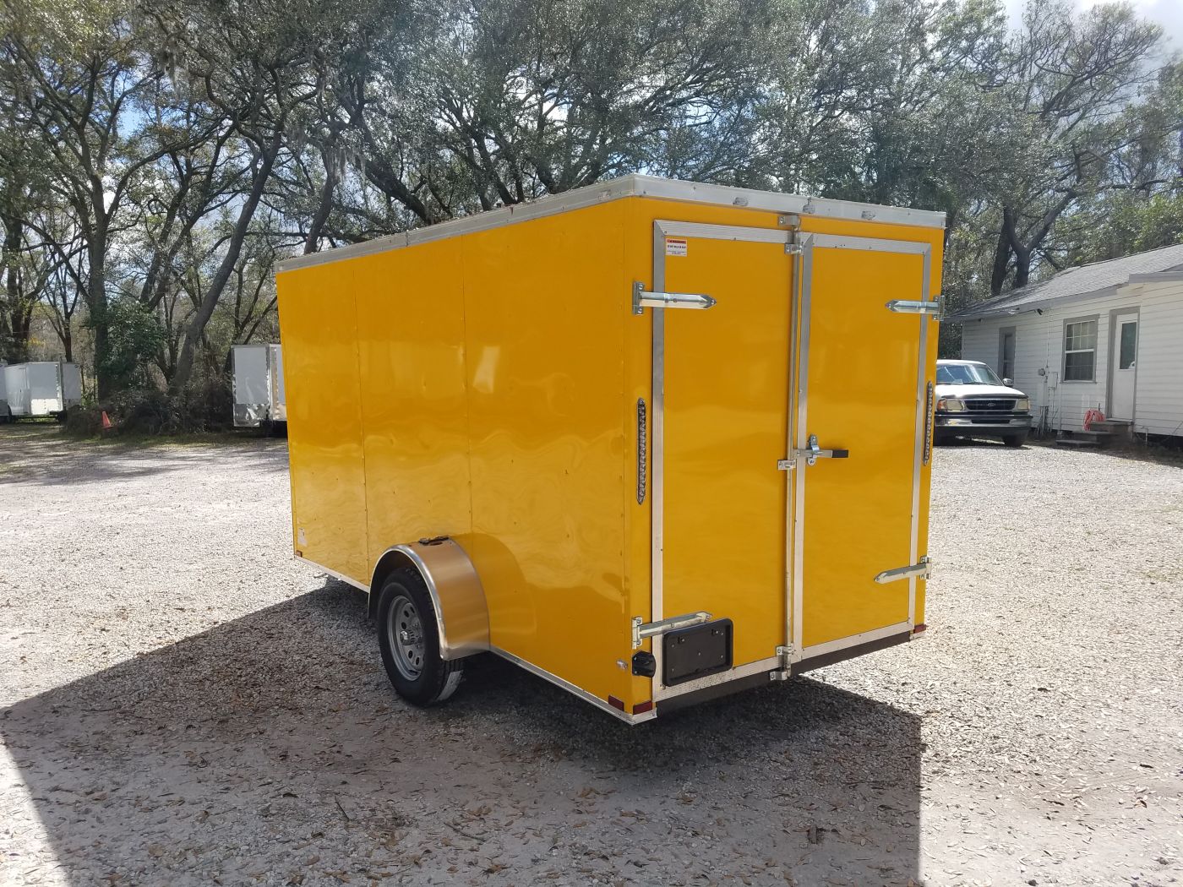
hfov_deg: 67.3
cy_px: 444
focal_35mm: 26
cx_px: 592
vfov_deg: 53.1
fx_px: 889
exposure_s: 1/1836
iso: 50
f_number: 1.7
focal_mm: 4.2
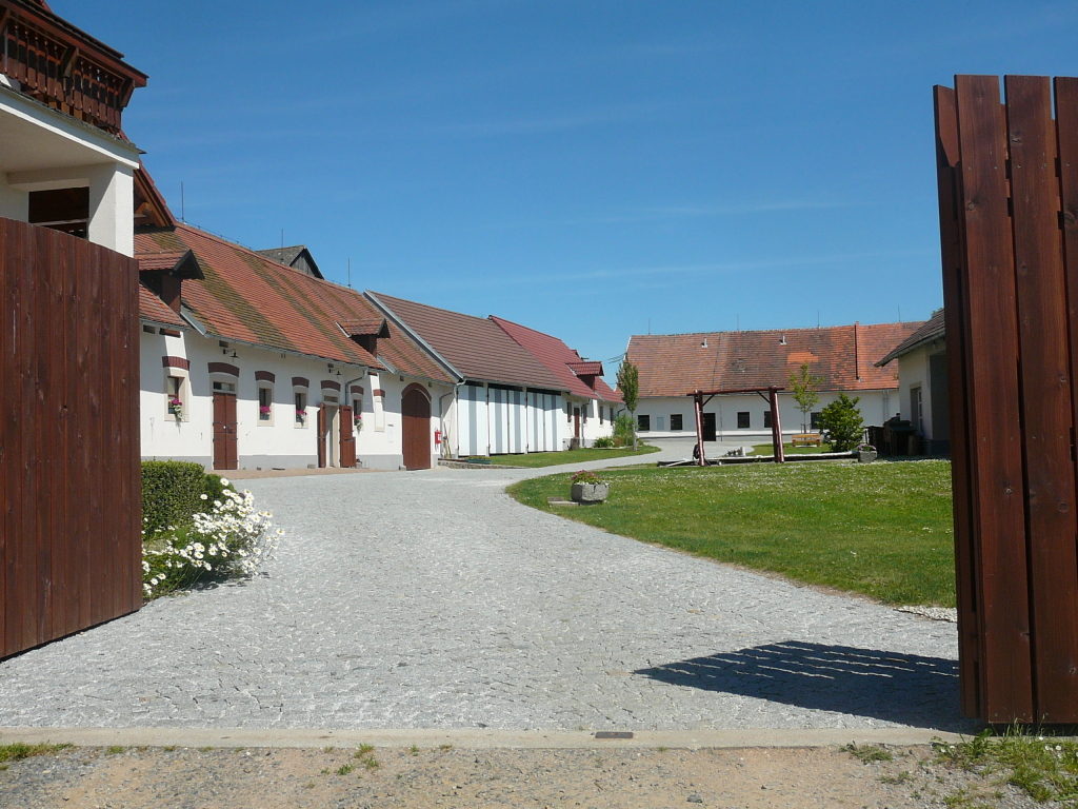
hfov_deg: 52.6
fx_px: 1090
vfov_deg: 40.7
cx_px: 539
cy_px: 404
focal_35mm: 35
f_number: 5
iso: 80
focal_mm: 5.2
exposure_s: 1/500
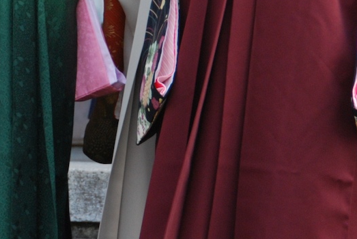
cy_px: 77
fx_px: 5786
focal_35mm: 583
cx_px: -51
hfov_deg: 3.5
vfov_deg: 2.4
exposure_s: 1/200
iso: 400
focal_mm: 105
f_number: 7.1
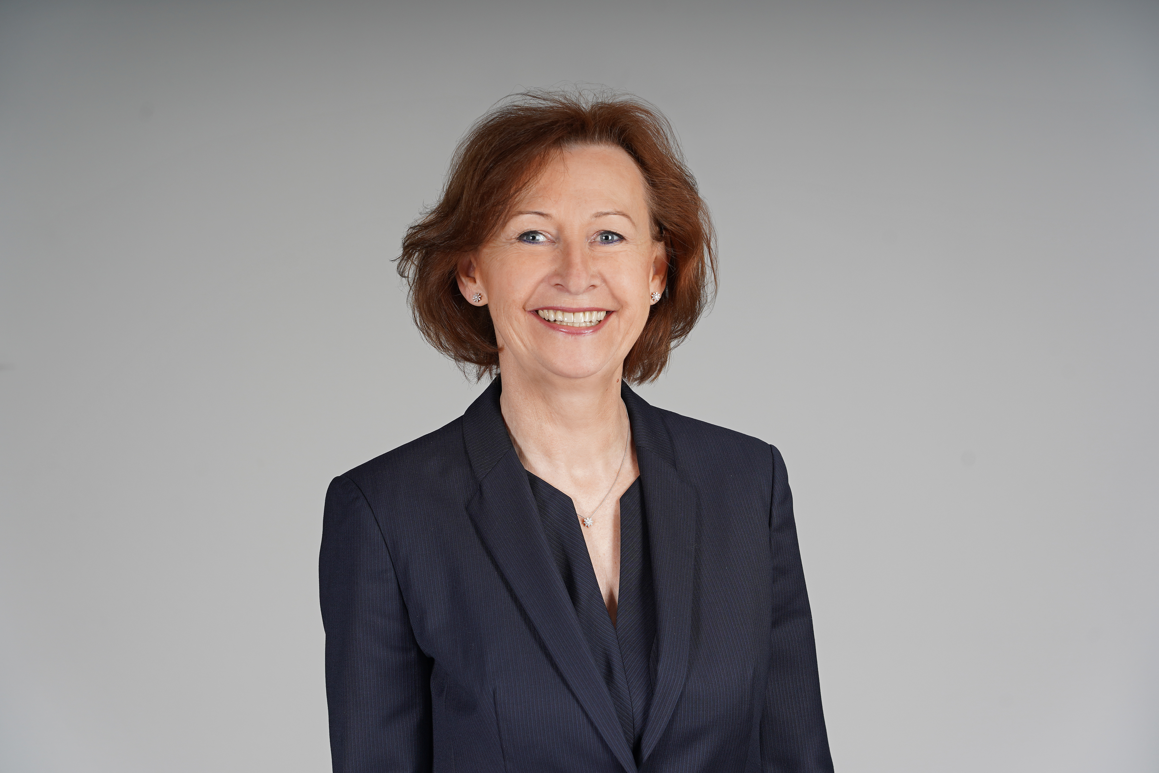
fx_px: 3090
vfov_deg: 14.3
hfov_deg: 21.2
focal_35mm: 96
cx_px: 580
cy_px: 386
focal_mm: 96
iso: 200
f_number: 6.3
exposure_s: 1/160
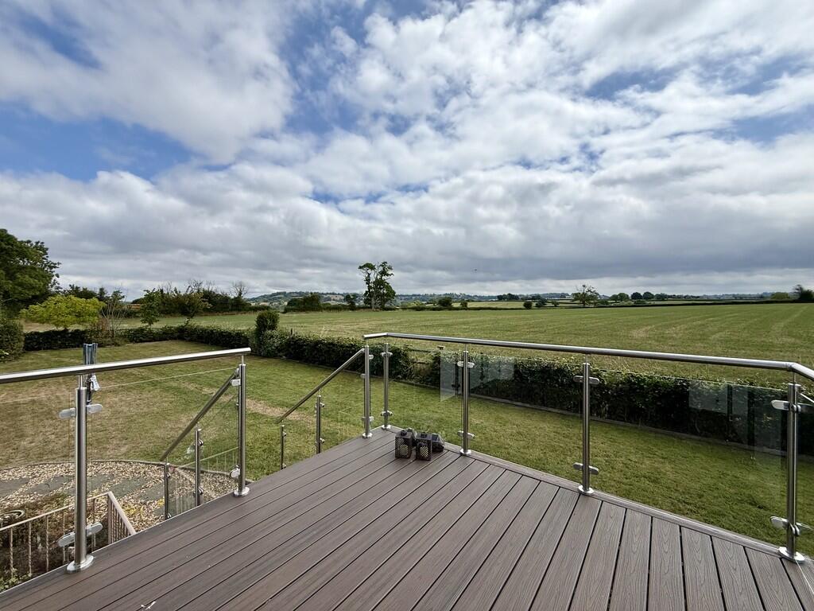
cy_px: 306
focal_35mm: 14
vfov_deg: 85.7
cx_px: 407
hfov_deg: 102.1
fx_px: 329
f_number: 2.2
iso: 50
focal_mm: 2.22
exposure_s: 1/3663
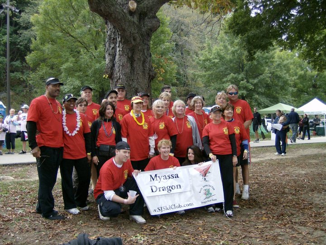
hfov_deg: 51.4
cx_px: 163
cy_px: 122
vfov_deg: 39.7
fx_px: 339
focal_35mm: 36
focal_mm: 6
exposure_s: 1/110
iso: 100
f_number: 2.8
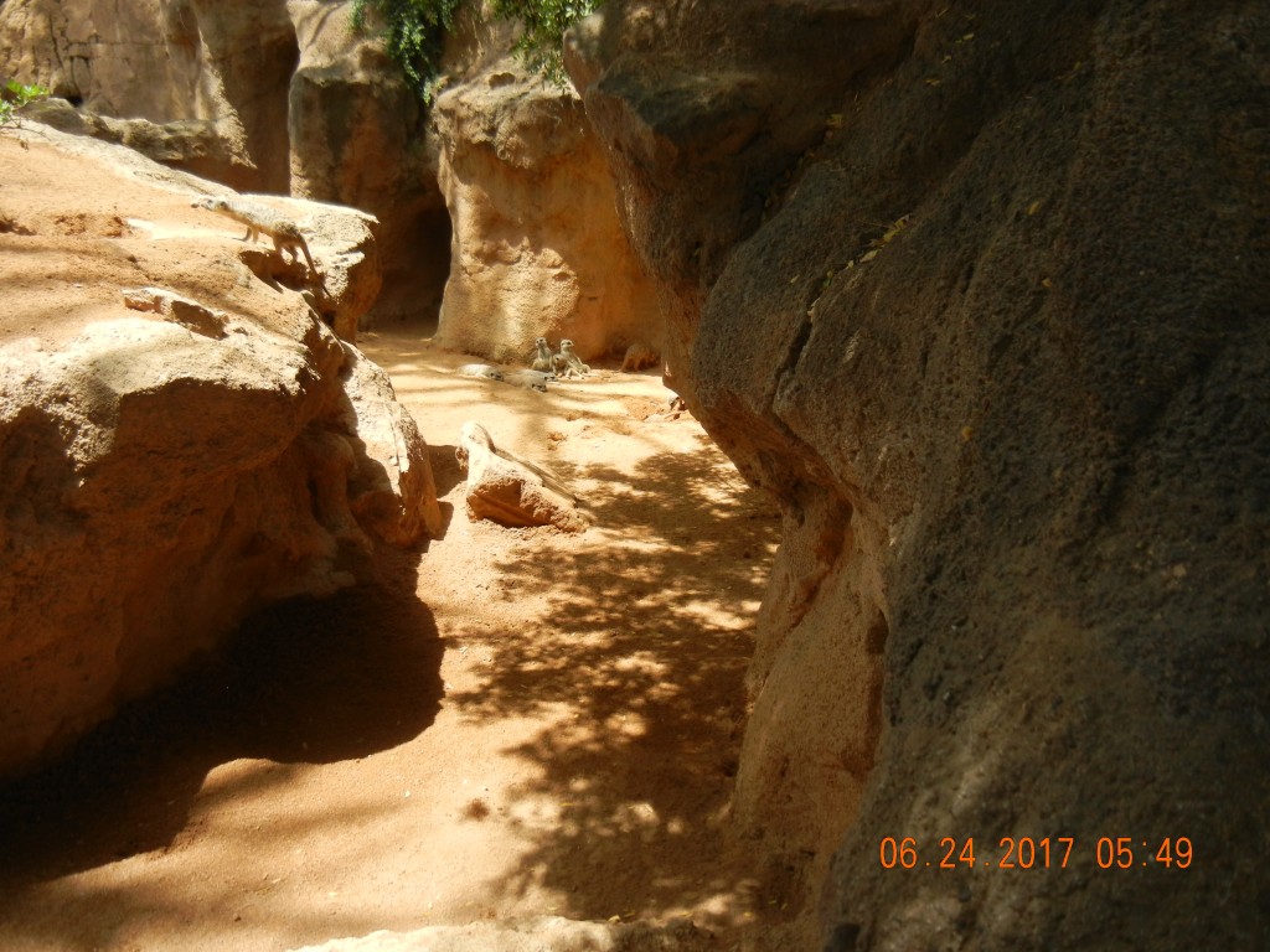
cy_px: 476
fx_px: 1101
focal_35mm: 30
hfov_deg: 60.0
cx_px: 635
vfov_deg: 46.8
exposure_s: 1/488
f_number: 3.5
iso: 160
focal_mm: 5.4
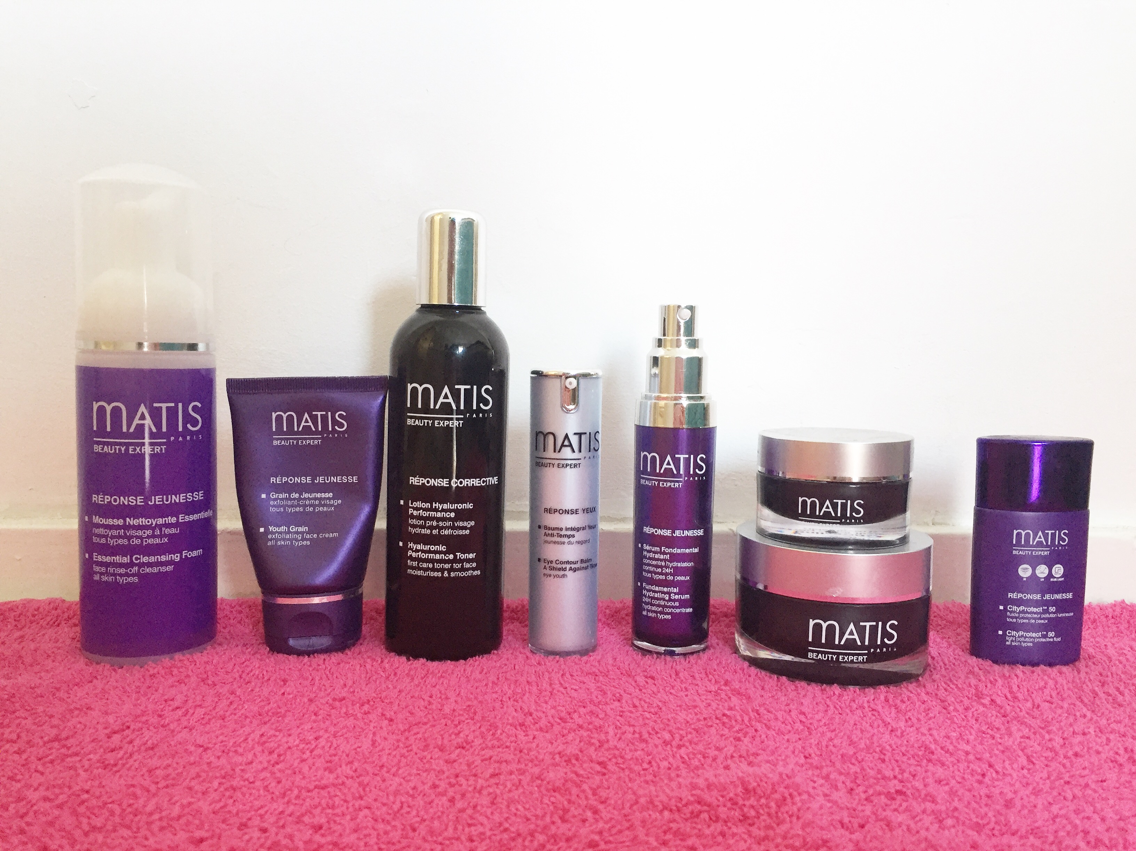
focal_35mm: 29
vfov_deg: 48.2
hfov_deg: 61.7
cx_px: 568
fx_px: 951
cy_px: 426
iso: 125
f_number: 2.2
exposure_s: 1/33
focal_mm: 4.15
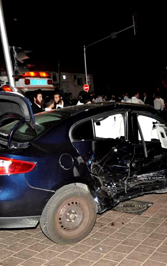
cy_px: 135
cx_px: 109
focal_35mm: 42
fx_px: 306
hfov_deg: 30.4
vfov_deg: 47.2
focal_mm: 18
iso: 500
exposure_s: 1/60
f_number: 5
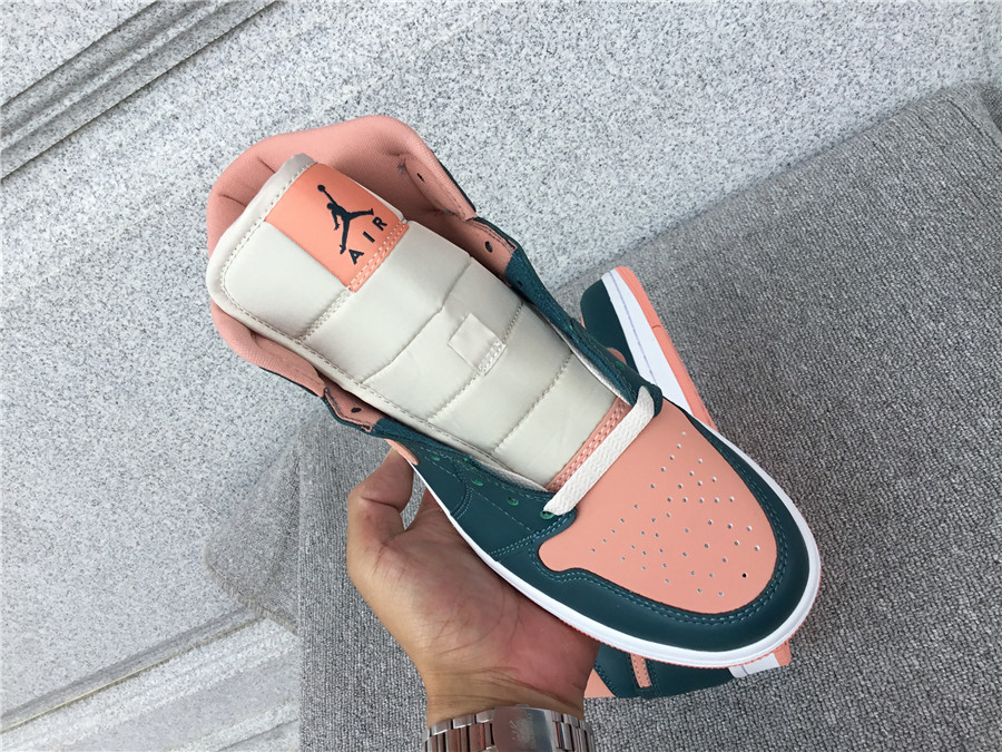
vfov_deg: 45.4
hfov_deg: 58.4
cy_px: 376
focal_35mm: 31
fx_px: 897
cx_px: 501
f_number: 2.4
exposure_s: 1/364
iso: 25
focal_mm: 3.3
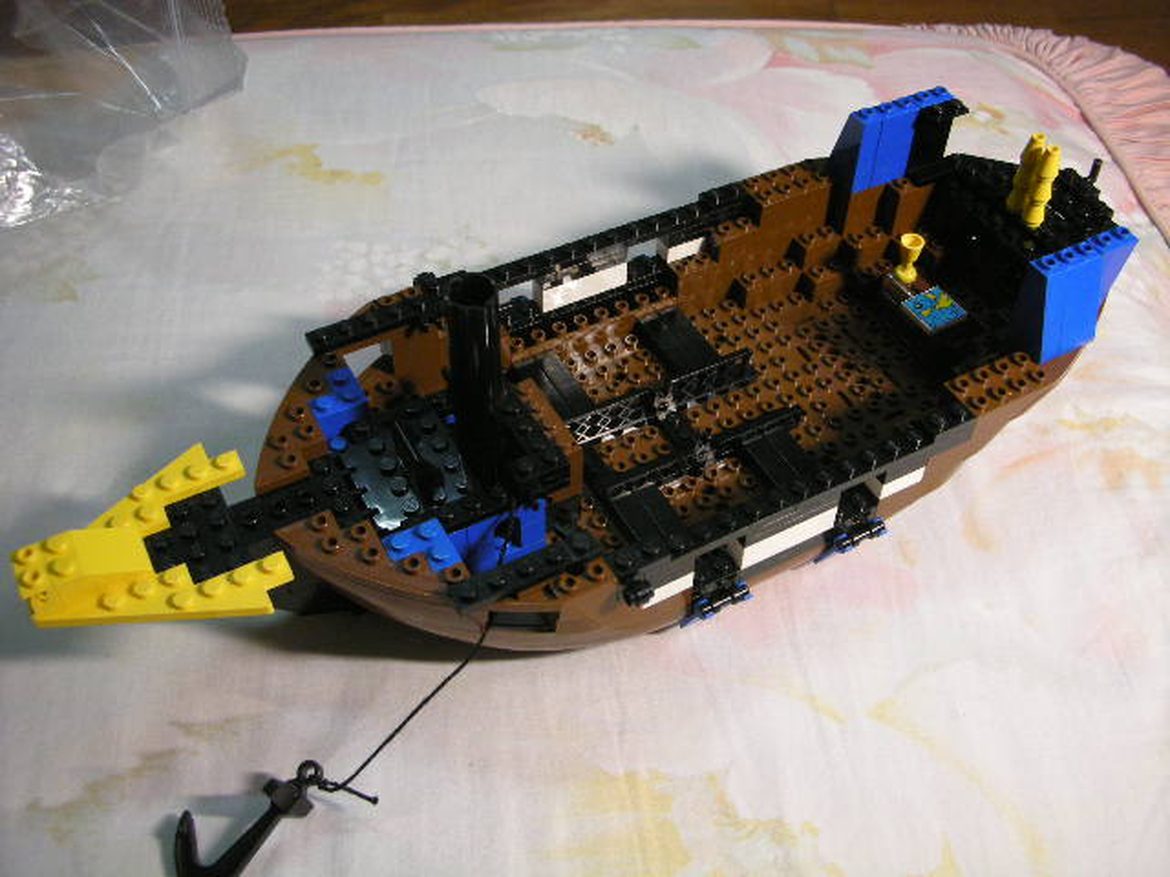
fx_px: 1183
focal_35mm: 35
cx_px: 585
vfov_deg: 40.7
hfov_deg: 52.6
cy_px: 438
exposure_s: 1/24.3
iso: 200
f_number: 2.8
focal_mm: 5.8
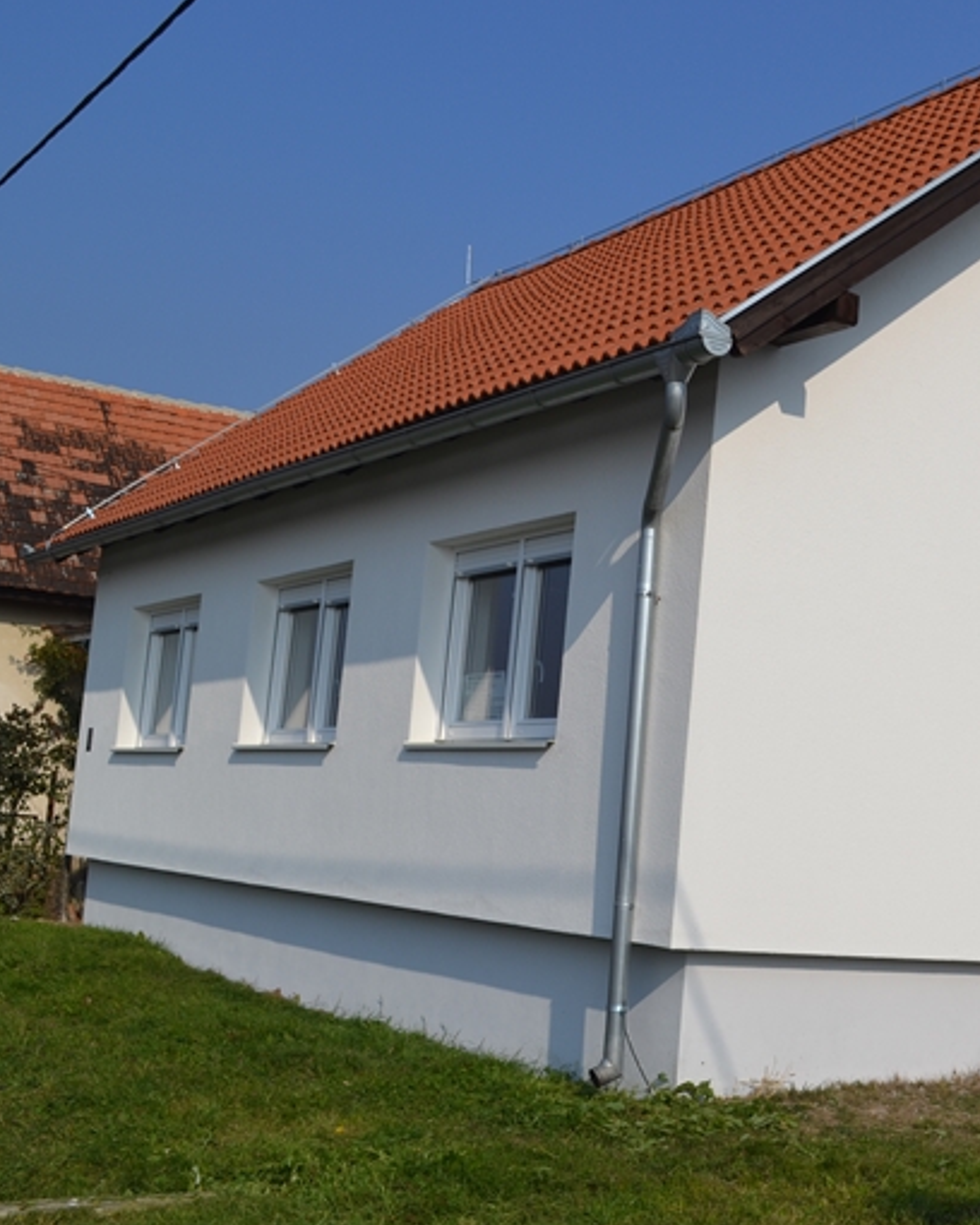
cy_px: 597
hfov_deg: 27.9
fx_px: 1922
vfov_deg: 35.4
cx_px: 824
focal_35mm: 53
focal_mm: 24
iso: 100
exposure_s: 1/320
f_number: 9
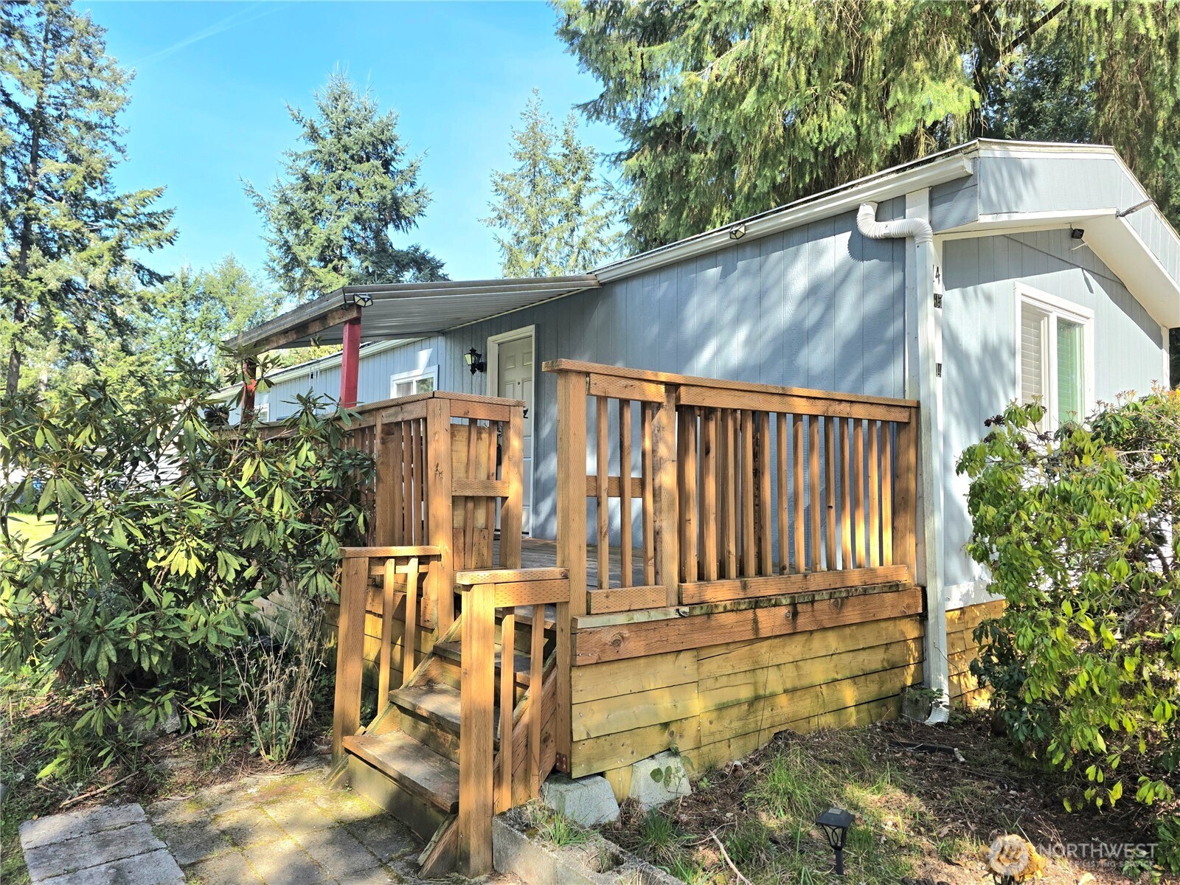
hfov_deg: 73.9
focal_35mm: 23
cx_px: 590
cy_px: 442
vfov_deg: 58.9
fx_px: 784
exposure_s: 1/2500
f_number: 1.7
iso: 80
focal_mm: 6.3
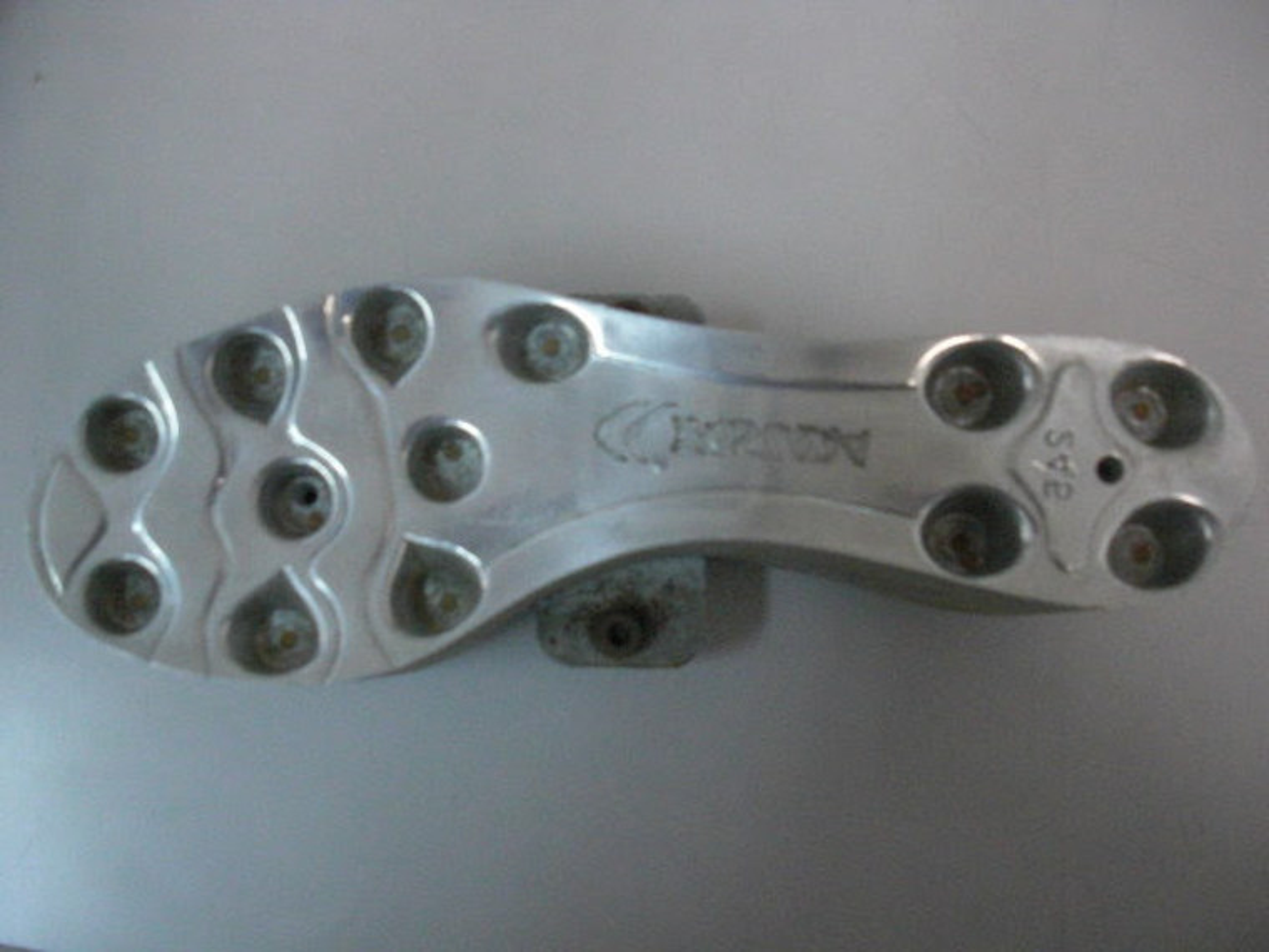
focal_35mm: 36
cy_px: 476
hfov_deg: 51.4
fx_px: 1320
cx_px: 634
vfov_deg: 39.7
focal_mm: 6.3
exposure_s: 1/125
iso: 800
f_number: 2.8
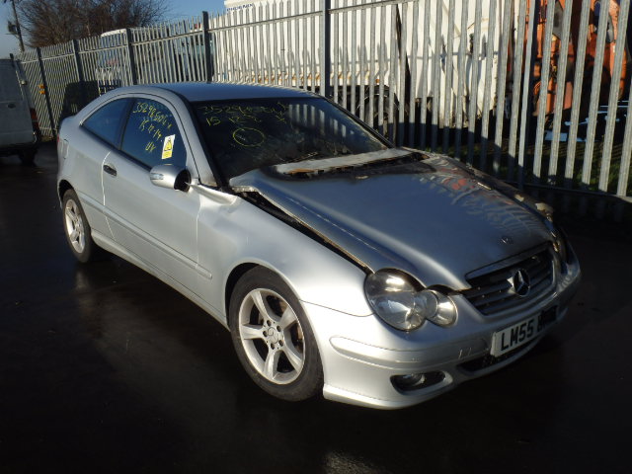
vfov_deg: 46.8
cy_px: 237
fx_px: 548
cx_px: 316
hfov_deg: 60.0
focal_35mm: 30
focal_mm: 5.4
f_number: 11
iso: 125
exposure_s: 1/200
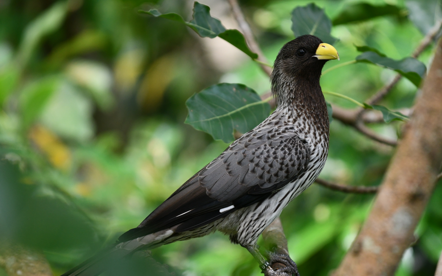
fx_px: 3698
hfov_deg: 6.8
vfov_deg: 4.3
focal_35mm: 307
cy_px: 148
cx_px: 221
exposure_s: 1/500
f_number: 4
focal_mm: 200
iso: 800
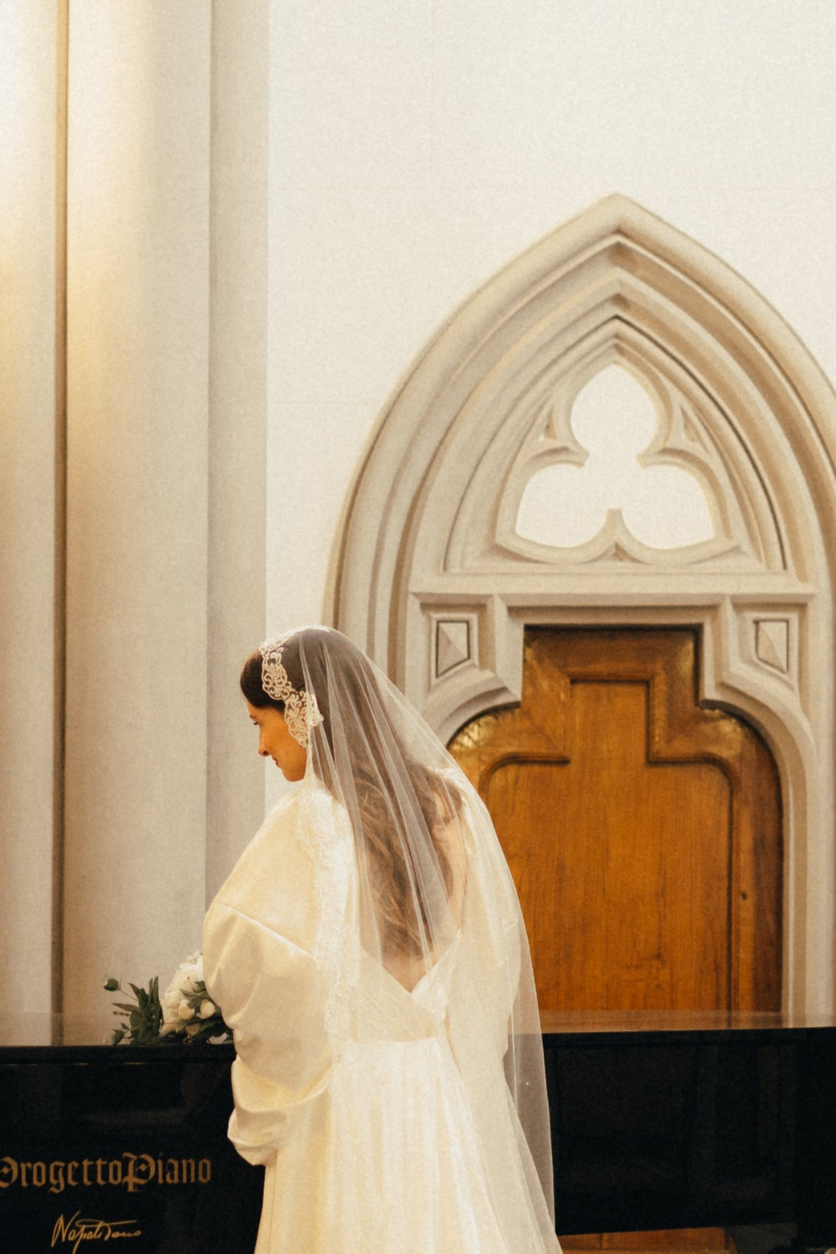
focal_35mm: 86
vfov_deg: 23.2
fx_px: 2995
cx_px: 372
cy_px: 1045
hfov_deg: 15.9
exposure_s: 1/100
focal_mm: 35
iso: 640
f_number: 1.8
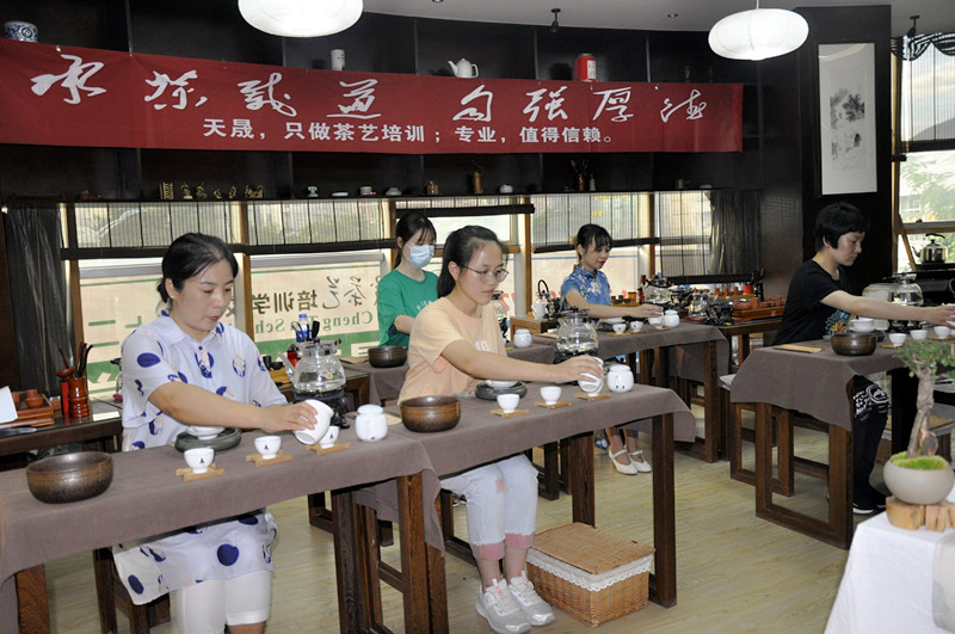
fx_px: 834
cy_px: 317
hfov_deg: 59.6
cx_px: 478
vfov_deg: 41.6
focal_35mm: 32
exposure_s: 1/60
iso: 800
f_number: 3.8
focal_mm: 21
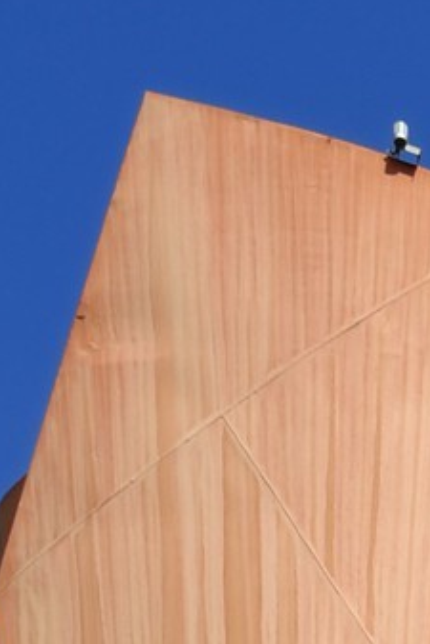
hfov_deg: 4.0
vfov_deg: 5.5
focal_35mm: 342
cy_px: 2236
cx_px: 1049
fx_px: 6121
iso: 200
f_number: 13
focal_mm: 48
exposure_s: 1/400
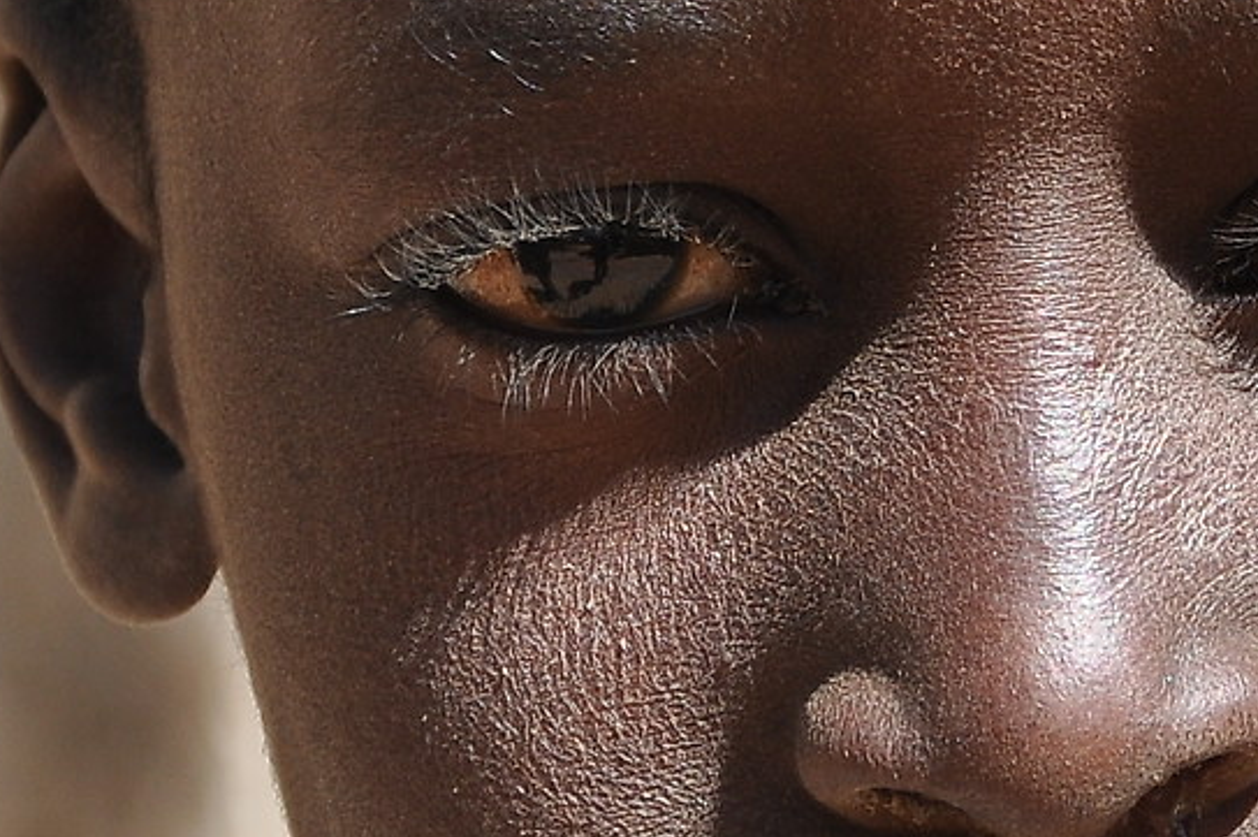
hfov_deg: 3.7
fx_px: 19663
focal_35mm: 563
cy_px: 255
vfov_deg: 2.4
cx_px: 818
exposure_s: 1/640
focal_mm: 85
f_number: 6.3
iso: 200
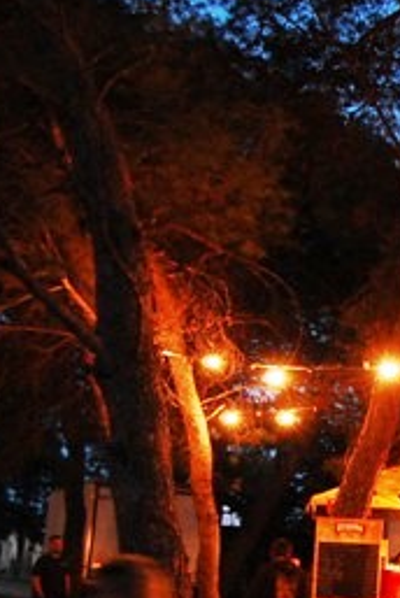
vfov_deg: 29.7
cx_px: 712
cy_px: 433
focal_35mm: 67
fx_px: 1114
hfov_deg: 16.9
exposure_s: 1/10
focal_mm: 18
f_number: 5
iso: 800
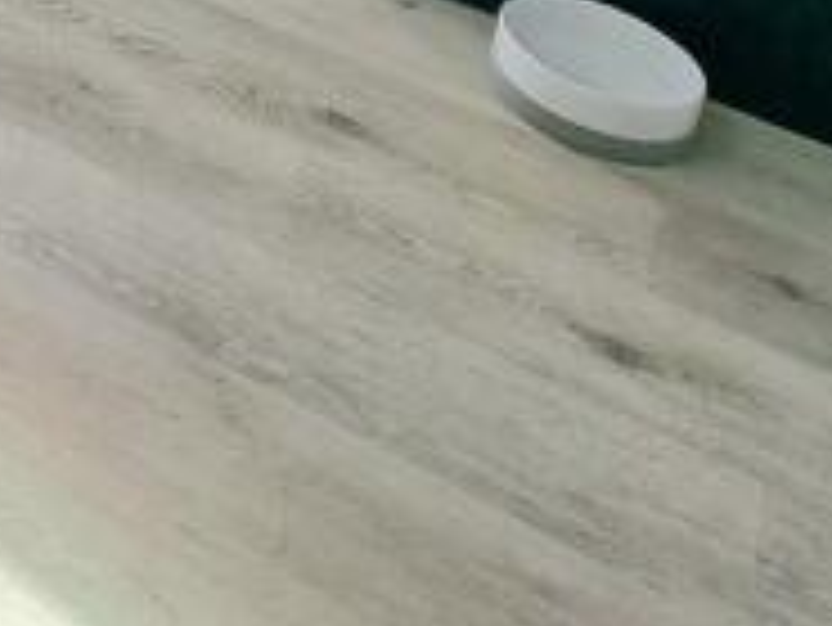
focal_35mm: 72
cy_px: -883
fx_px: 1732
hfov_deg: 17.9
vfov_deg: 14.0
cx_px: -863
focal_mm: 2.2
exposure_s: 1/323
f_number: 2.2
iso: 50
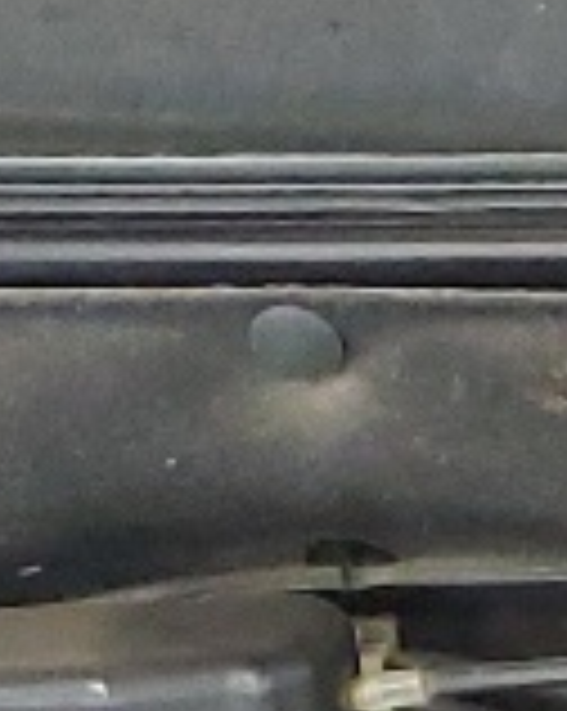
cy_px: 1890
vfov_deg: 7.0
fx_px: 5401
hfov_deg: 5.5
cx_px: 2016
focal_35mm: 257
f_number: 1.5
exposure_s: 1/60.2
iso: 247
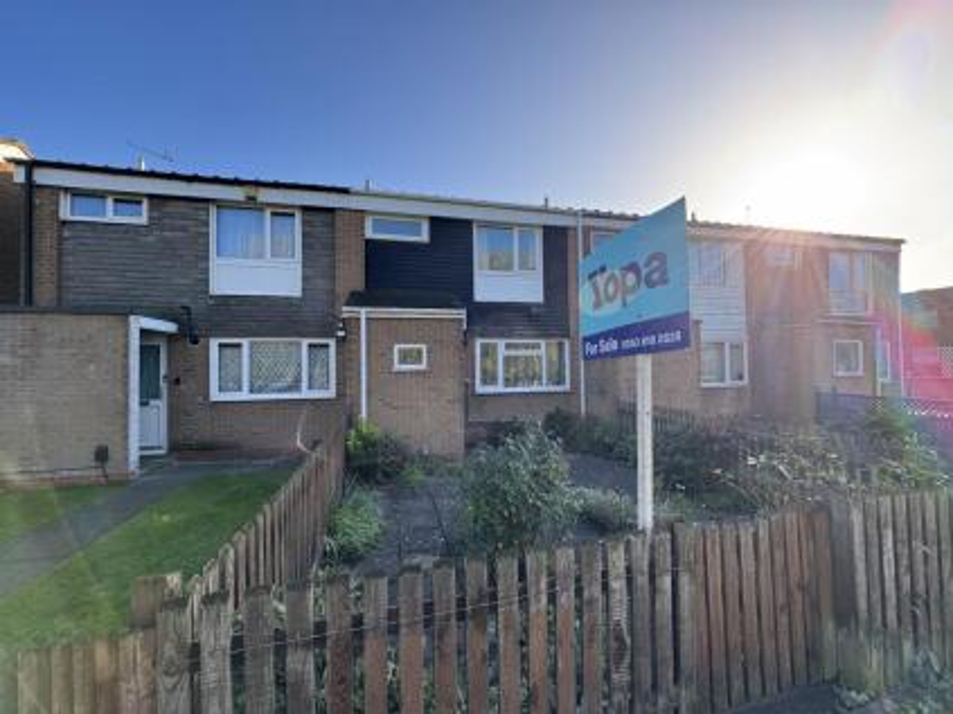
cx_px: 476
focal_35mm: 14
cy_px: 357
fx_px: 385
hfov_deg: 102.1
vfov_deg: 85.6
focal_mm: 2.22
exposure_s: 1/306
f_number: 2.2
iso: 40
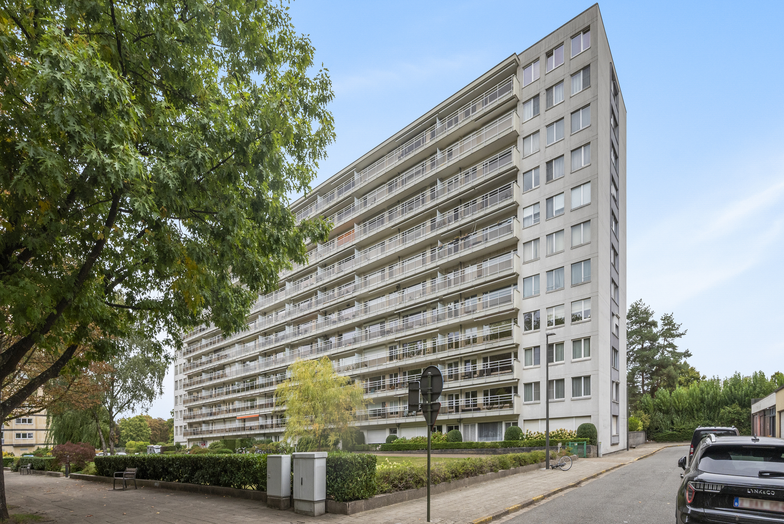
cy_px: 262
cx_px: 392
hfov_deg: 104.2
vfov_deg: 81.3
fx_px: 305
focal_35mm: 14
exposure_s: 1/400
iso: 320
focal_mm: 14
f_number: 8
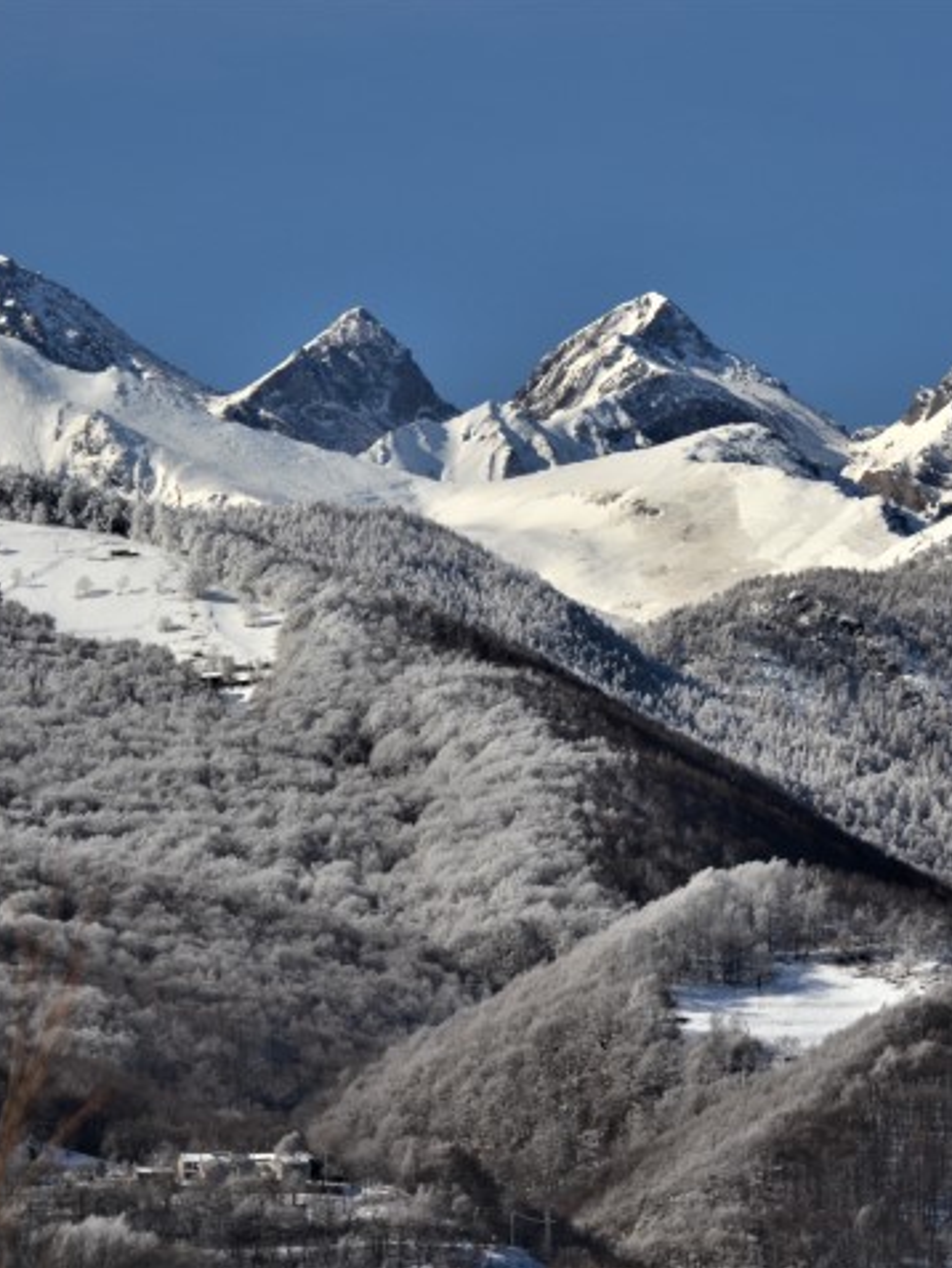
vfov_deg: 6.7
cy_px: 633
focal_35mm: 294
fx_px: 10766
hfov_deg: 5.1
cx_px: 707
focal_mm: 135
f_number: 8
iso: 100
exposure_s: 1/250
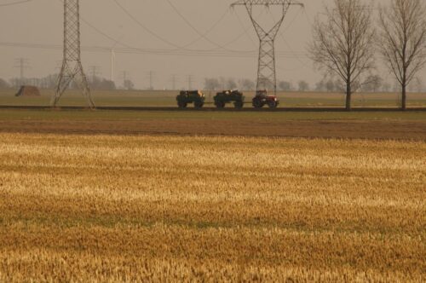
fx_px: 4432
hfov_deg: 5.5
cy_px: 142
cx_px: 213
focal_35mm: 375
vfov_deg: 3.7
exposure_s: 1/100
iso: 400
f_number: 22
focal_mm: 250
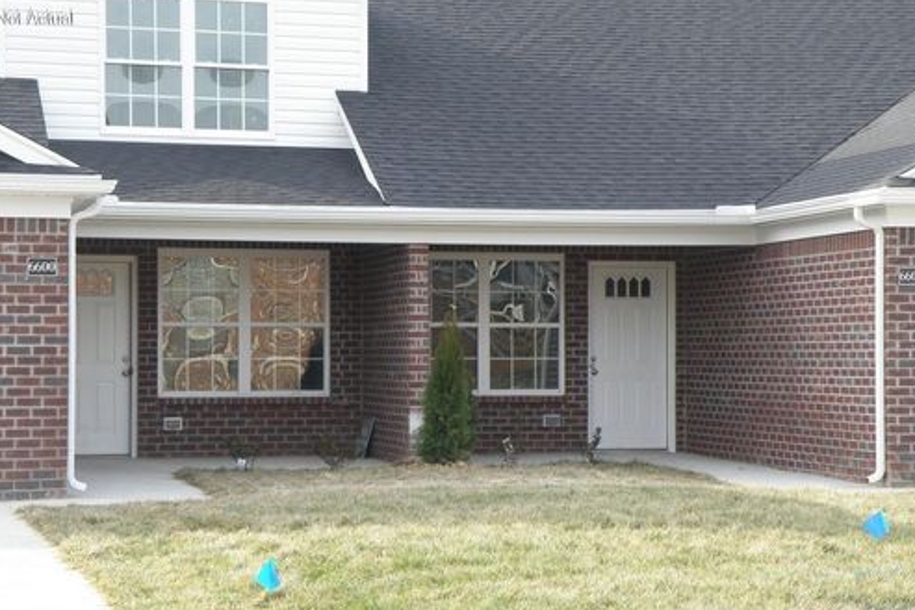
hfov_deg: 21.0
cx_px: 457
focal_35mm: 97
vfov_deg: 14.1
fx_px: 2466
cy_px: 337
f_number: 4
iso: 64
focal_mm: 16.37
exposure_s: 1/125
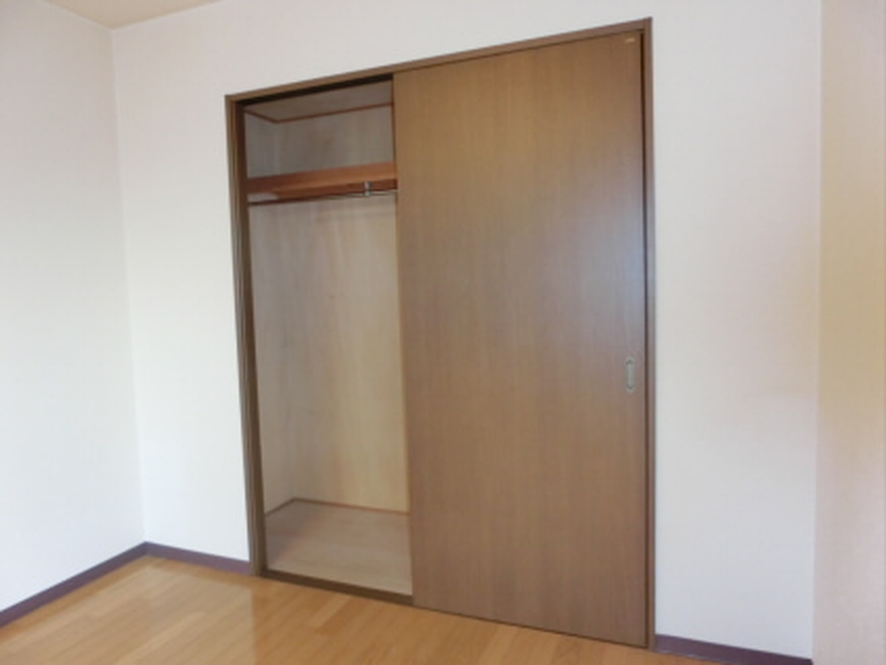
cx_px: 443
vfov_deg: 56.9
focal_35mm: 24
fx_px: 615
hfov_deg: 71.6
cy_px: 332
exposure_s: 1/60
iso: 400
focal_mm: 4.24
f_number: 3
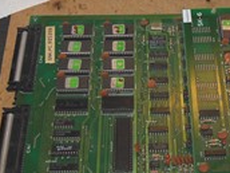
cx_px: 191
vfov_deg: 22.0
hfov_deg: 29.0
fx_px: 432
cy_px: 12
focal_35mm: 65
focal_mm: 4.5
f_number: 3.2
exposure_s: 1/25
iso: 125
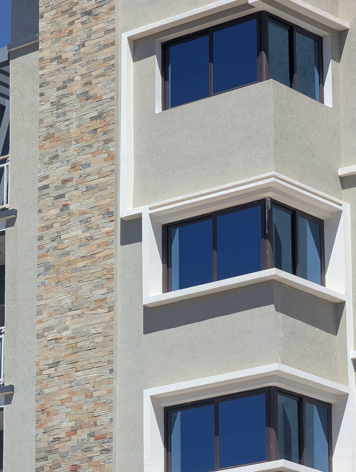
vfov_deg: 10.6
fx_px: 2544
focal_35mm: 186
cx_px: 89
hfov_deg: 8.0
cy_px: 256
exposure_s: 1/598
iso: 35
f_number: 3.5
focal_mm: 19
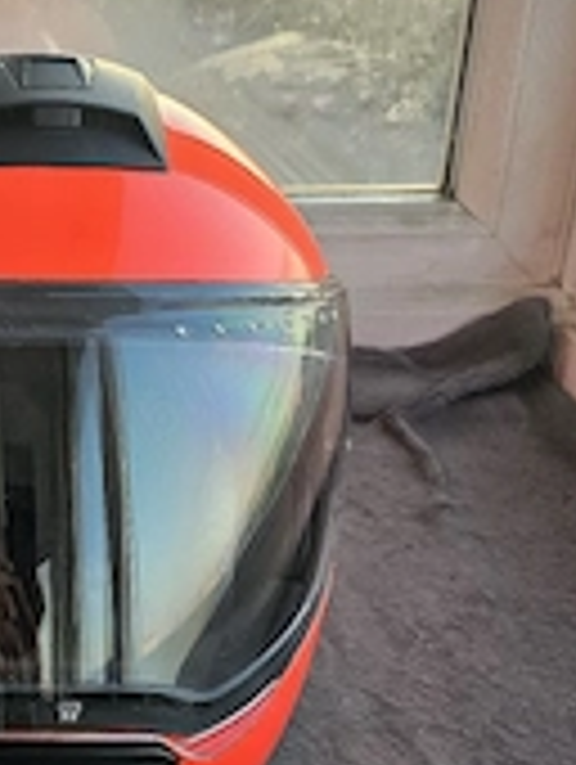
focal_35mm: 54
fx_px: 1195
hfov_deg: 25.3
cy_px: 436
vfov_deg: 35.4
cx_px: -50
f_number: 1.7
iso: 125
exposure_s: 1/192
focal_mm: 6.3
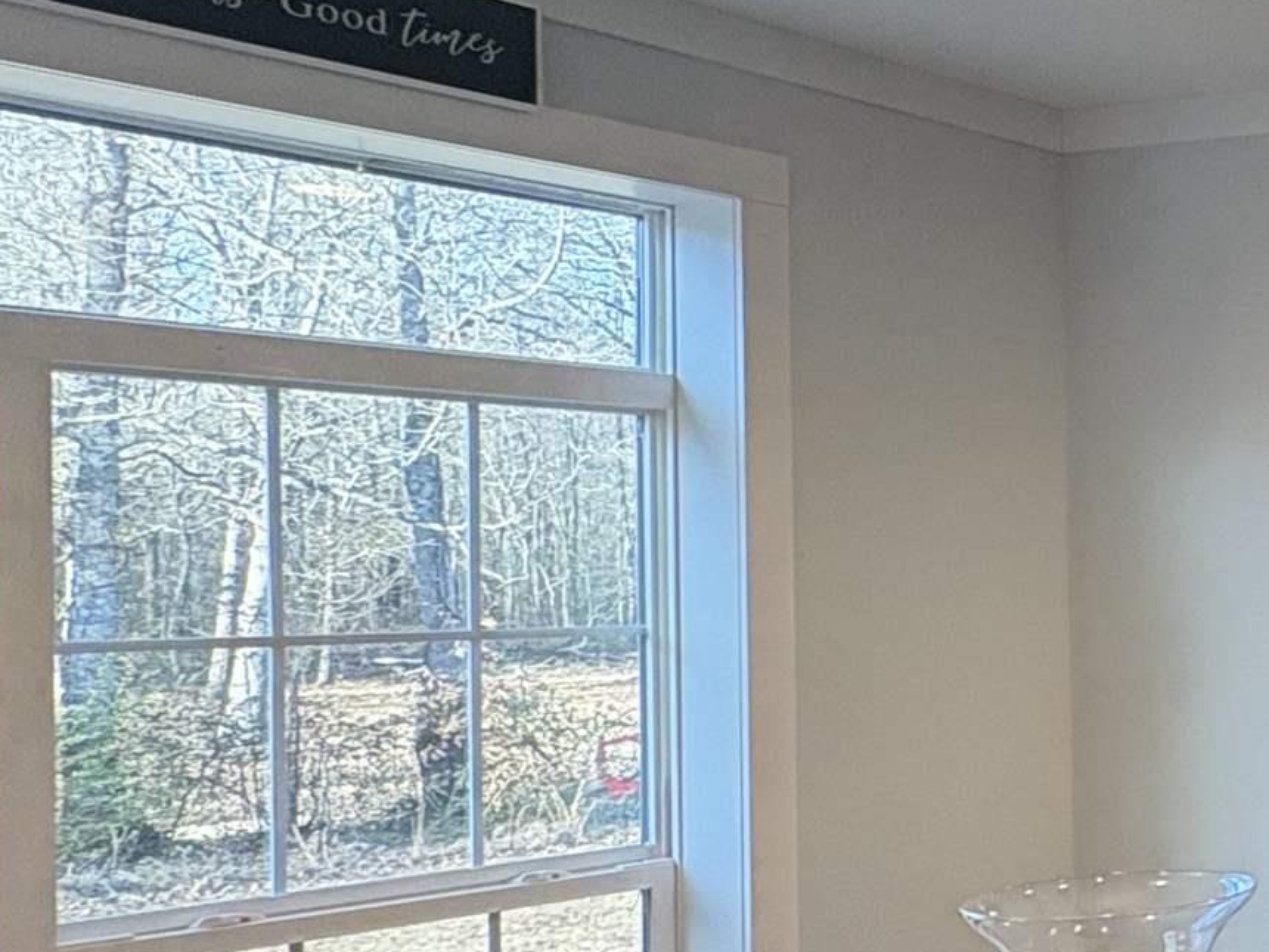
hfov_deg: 24.6
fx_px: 1833
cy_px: 573
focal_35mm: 50
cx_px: 2089
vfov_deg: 29.0
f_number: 2.2
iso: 200
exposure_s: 1/120
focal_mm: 2.22
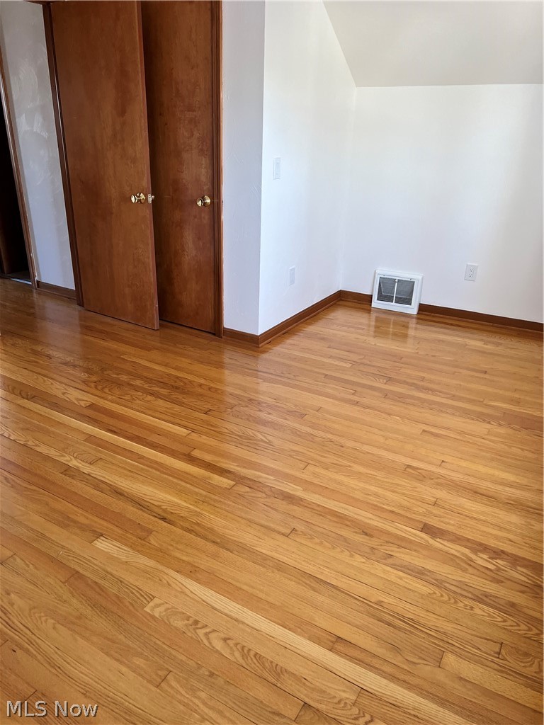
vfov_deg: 67.3
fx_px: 545
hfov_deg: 53.1
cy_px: 362
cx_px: 272
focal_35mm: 26
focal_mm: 5.7
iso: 125
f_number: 1.5
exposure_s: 1/107
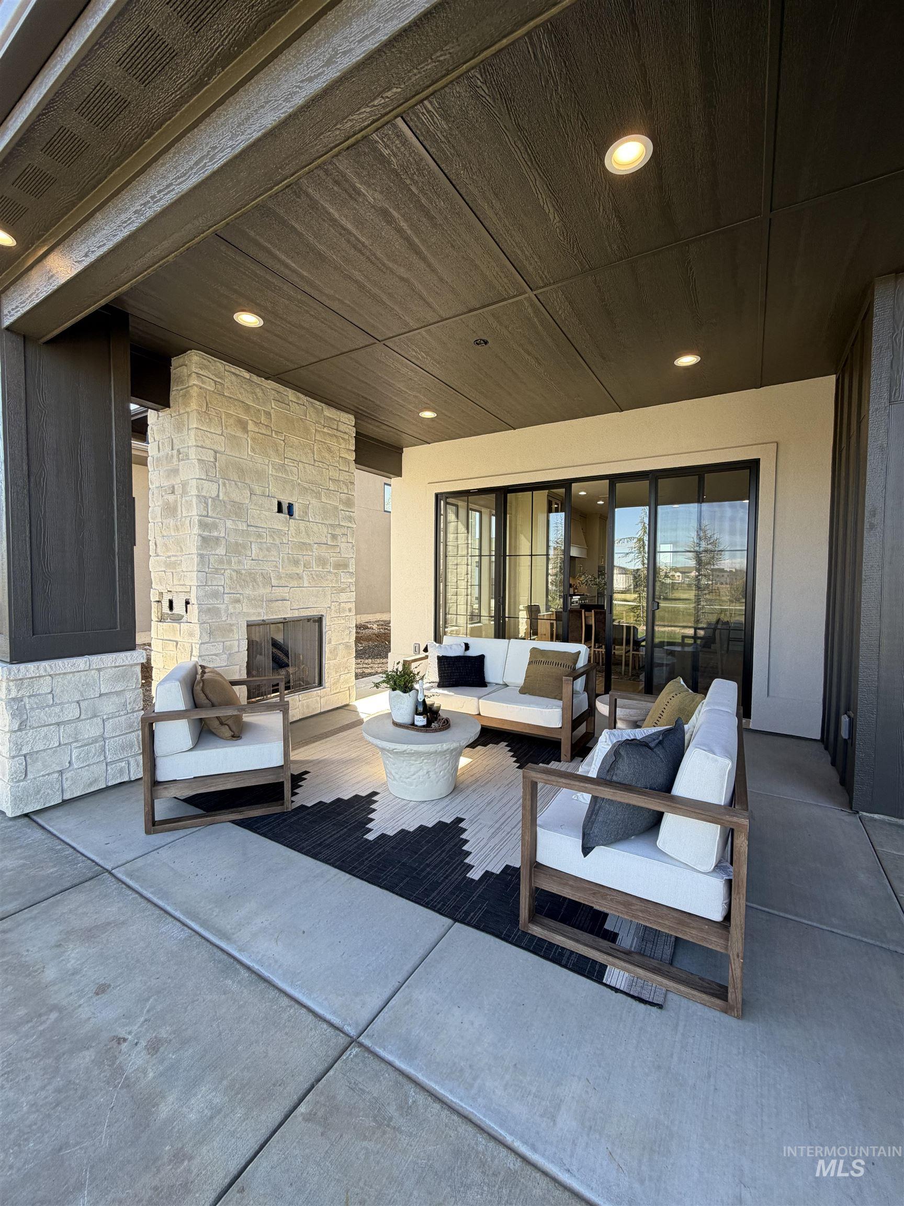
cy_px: 603
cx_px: 452
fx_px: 487
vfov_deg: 102.1
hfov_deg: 85.7
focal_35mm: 14
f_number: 2.2
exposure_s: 1/159
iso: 40
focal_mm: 2.22
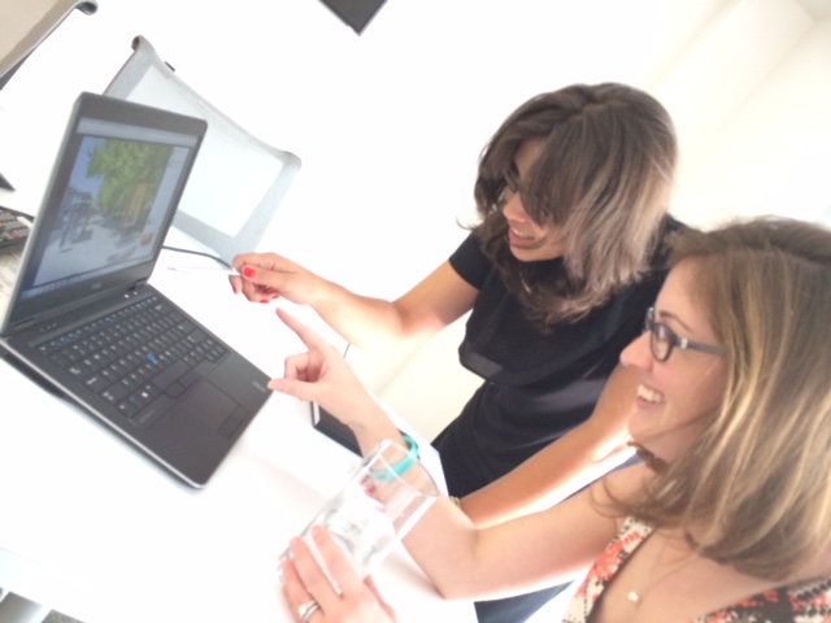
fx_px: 720
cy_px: 312
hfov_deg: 60.0
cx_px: 416
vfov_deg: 46.8
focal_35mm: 30
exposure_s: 1/30
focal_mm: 4.12
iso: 200
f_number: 2.2
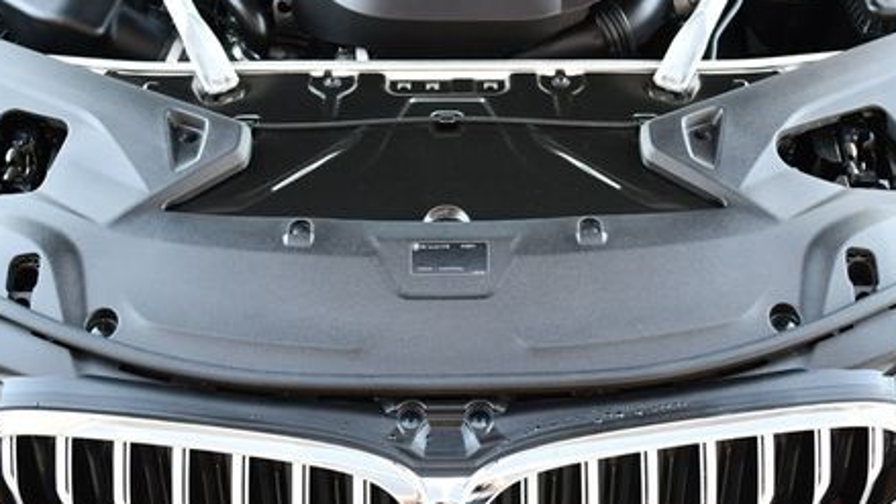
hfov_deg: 37.8
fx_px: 1307
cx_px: 494
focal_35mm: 55
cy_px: 153
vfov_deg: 21.7
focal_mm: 18
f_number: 3.5
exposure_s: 1/200
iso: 800
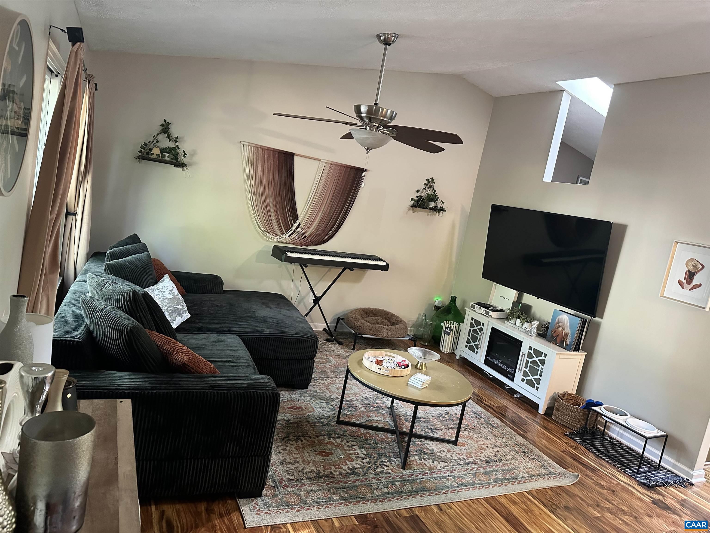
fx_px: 492
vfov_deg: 56.8
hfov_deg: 71.6
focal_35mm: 24
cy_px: 266
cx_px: 355
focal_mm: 6.86
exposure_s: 1/40
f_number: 1.78
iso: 640
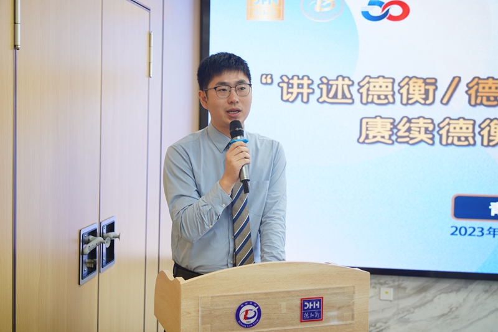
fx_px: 664
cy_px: 166
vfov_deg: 28.1
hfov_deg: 41.1
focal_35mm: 48
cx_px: 249
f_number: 4
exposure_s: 1/50
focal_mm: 48
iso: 250
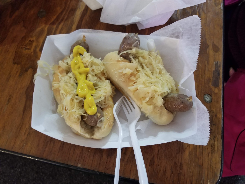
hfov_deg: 67.3
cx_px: 122
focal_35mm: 26
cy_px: 92
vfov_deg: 53.1
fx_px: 184
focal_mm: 4.25
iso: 200
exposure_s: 1/10
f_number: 1.7
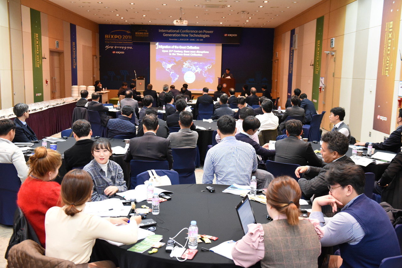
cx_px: 201
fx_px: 447
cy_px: 134
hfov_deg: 48.5
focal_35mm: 40
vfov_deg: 33.4
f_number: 4.5
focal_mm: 40
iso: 6400
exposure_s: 1/125
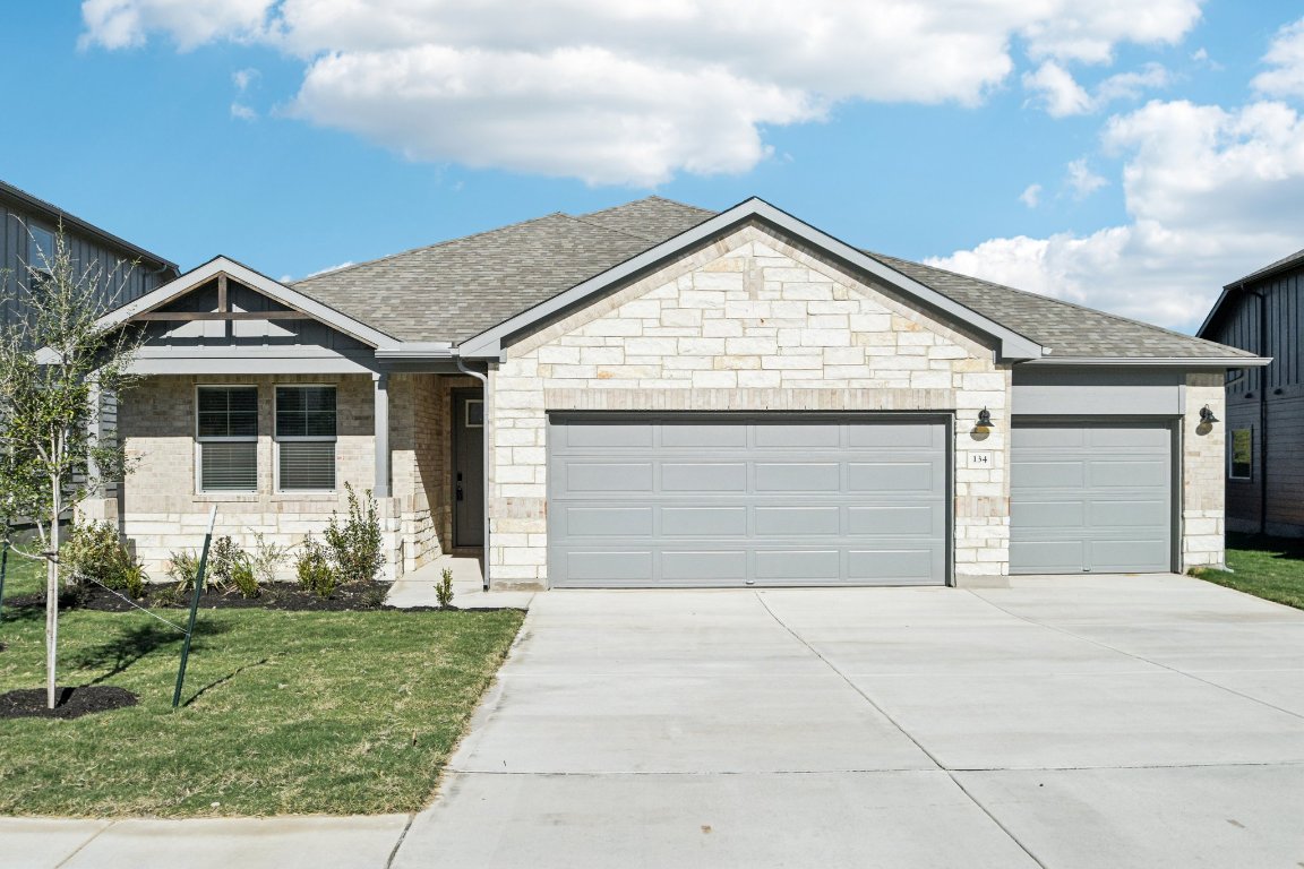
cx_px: 652
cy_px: 434
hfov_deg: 61.9
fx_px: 1087
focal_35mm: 30
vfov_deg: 43.6
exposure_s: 1/2000
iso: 400
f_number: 8
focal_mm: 20
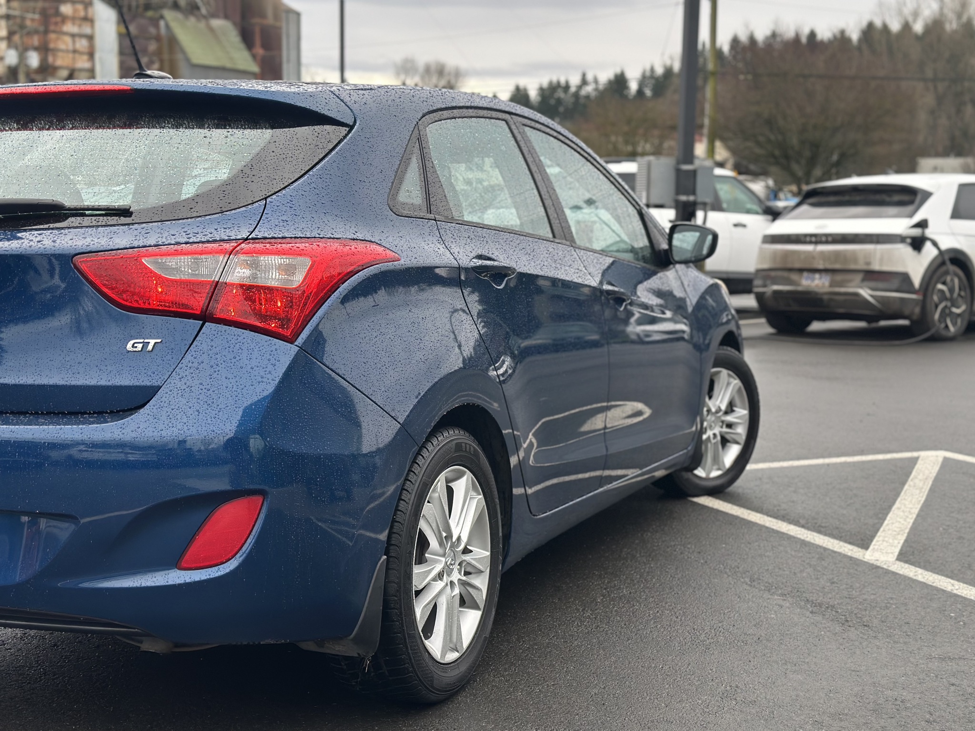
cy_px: 366
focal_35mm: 48
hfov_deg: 39.7
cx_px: 488
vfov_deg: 30.3
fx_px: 1352
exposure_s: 1/535
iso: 80
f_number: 1.78
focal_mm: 6.86
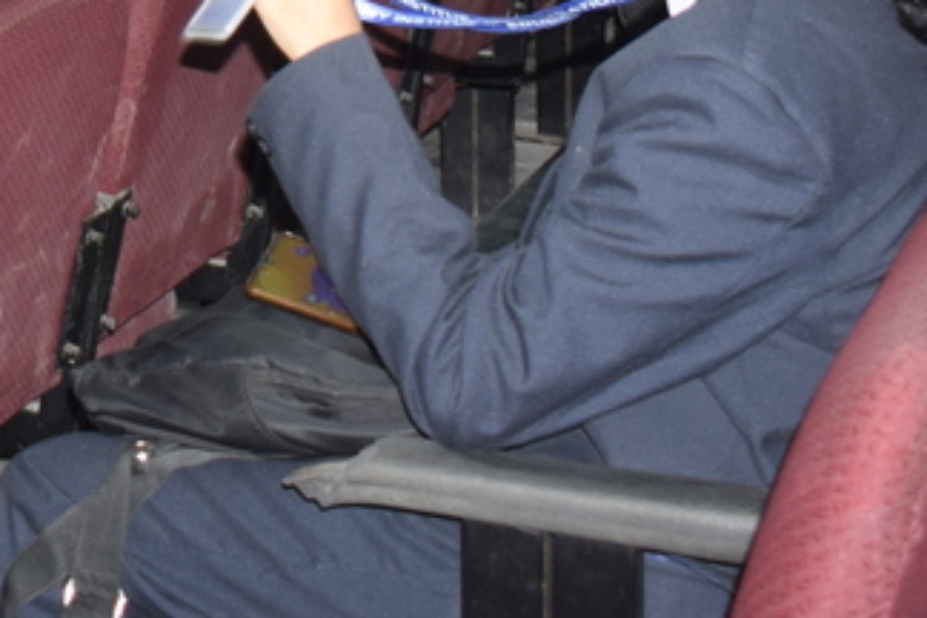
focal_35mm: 125
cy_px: -781
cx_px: -363
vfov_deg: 9.9
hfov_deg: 15.4
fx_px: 3218
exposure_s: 1/30
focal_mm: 18
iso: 500
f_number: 4.5
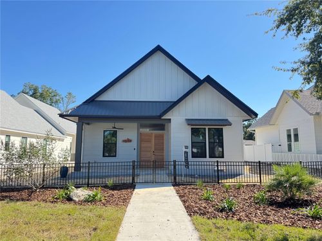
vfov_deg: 56.8
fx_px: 223
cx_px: 161
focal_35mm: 24
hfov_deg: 71.6
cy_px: 120
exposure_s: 1/1172
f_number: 1.78
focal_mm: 6.76
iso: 80
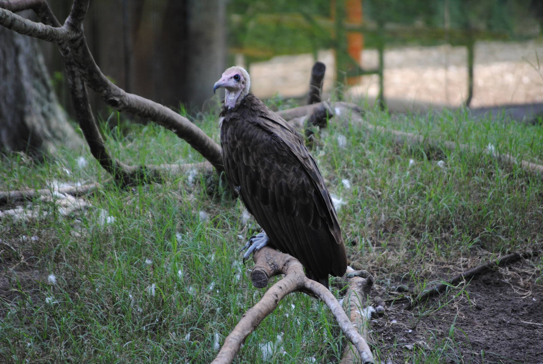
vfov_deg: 4.6
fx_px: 4530
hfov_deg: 6.9
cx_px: 272
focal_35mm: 300
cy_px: 182
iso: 400
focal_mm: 200
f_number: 5.6
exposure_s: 1/160
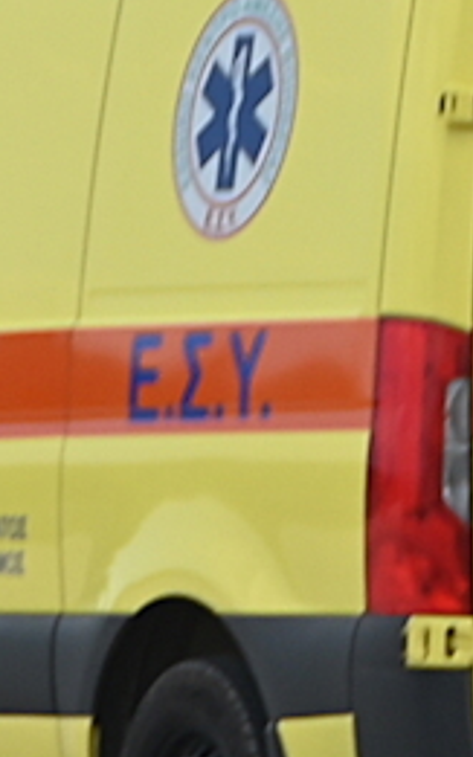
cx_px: 194
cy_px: 116
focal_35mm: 525
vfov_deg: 4.0
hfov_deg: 2.5
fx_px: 10834
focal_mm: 75
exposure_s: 1/320
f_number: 6.3
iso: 100
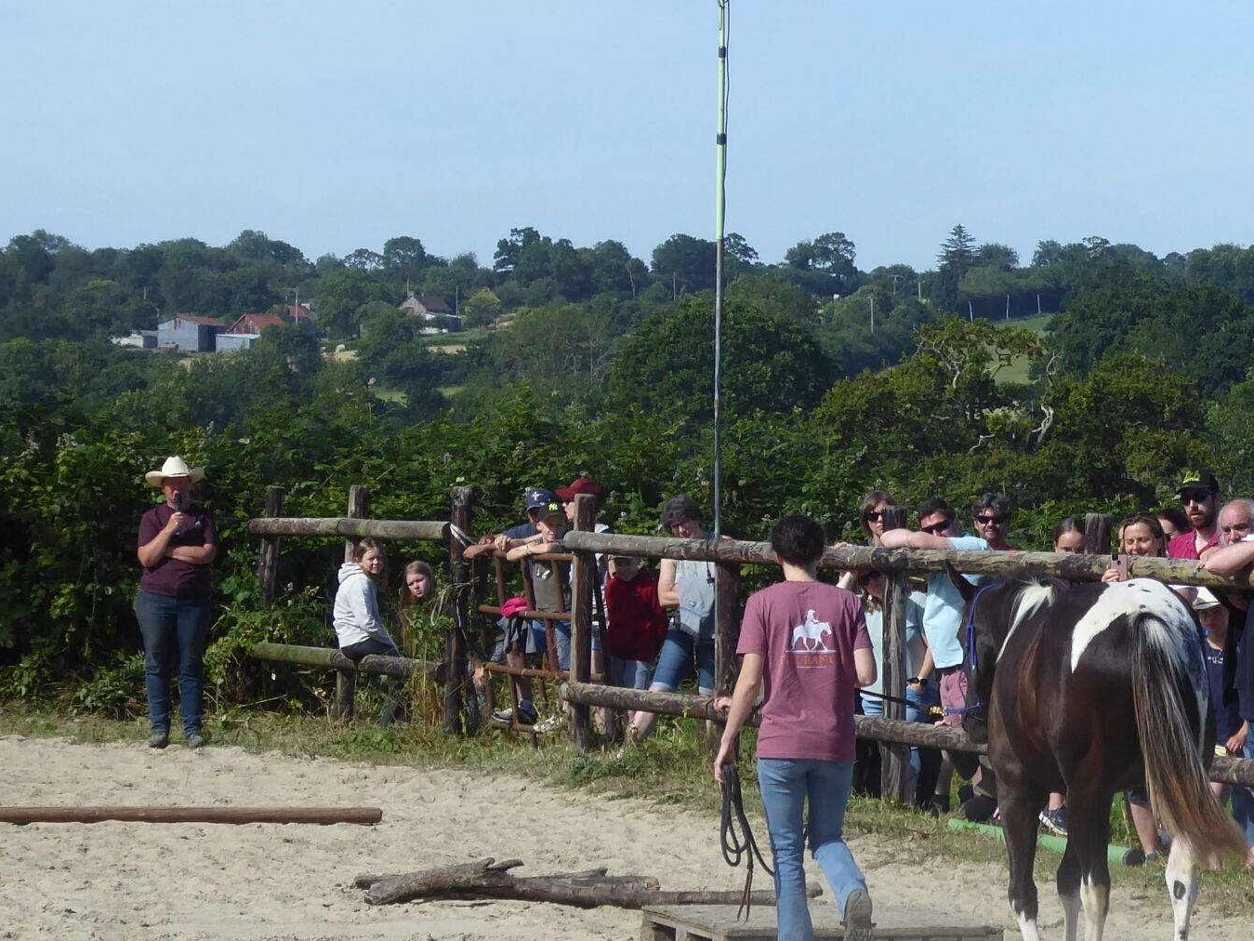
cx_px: 998
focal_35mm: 241
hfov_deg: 8.2
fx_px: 8731
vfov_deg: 6.2
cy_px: 431
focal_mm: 20.6
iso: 80
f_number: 5.1
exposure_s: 1/400
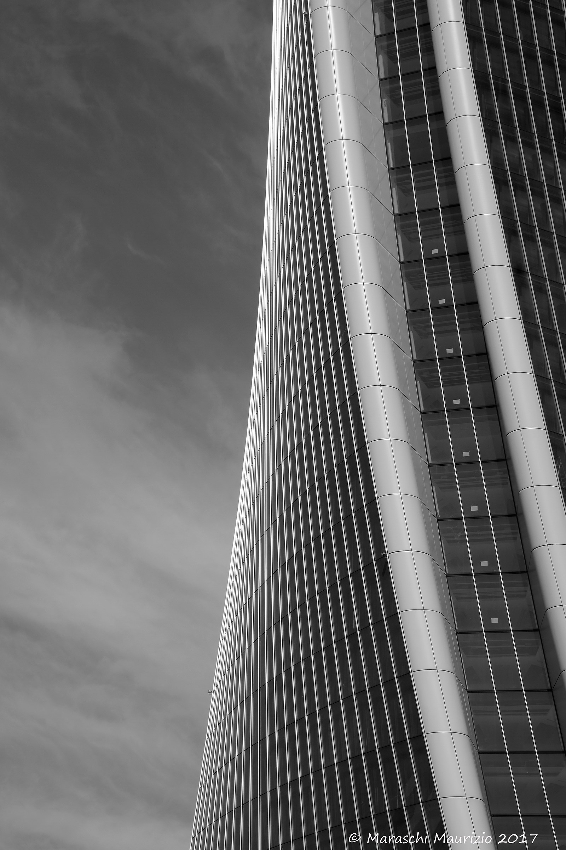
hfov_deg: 16.5
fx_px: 1957
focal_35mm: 83
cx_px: 283
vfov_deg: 24.5
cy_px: 425
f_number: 14
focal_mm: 55
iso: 200
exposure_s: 1/250
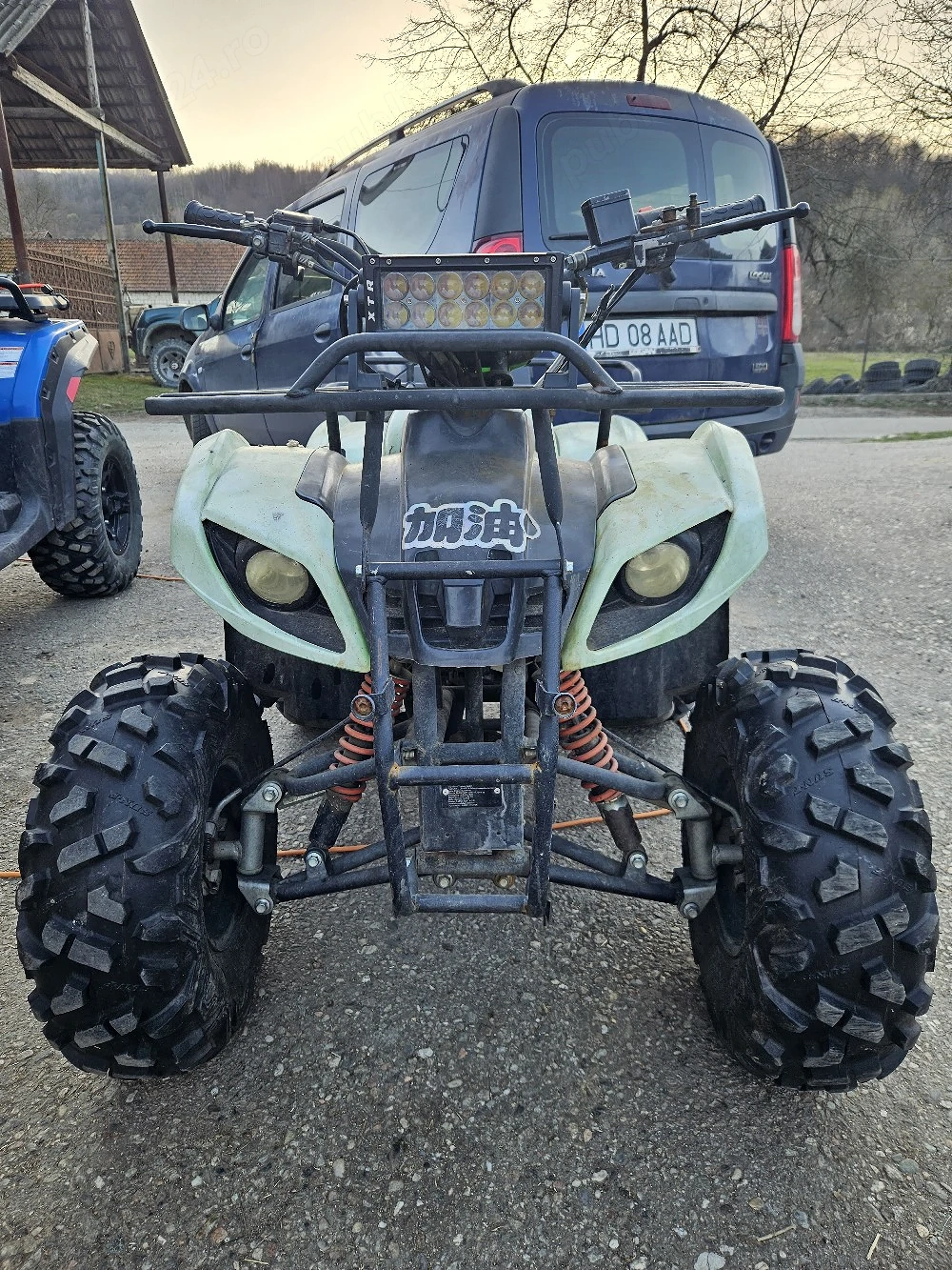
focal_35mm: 23
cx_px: 476
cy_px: 635
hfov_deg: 58.9
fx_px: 843
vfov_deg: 73.9
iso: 25
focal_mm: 5.4
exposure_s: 1/110
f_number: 1.8
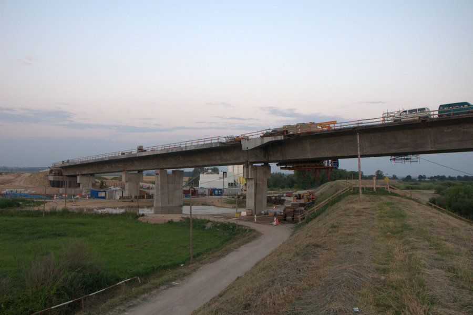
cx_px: 236
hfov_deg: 67.4
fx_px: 355
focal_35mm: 27
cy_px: 158
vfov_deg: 47.9
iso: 400
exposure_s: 1/100
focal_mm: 18
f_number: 8
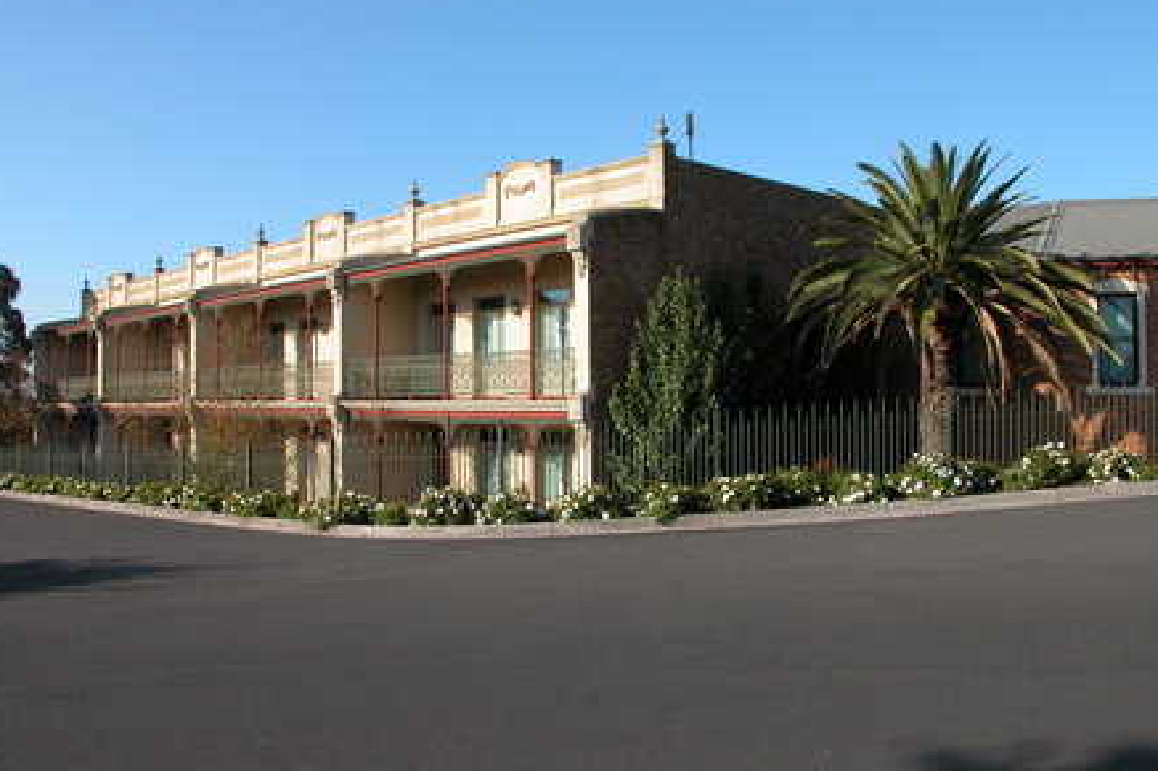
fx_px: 1286
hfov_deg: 48.5
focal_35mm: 40
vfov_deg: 33.4
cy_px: 379
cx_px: 578
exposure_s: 1/237
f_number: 6.3
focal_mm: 8.9
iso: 100
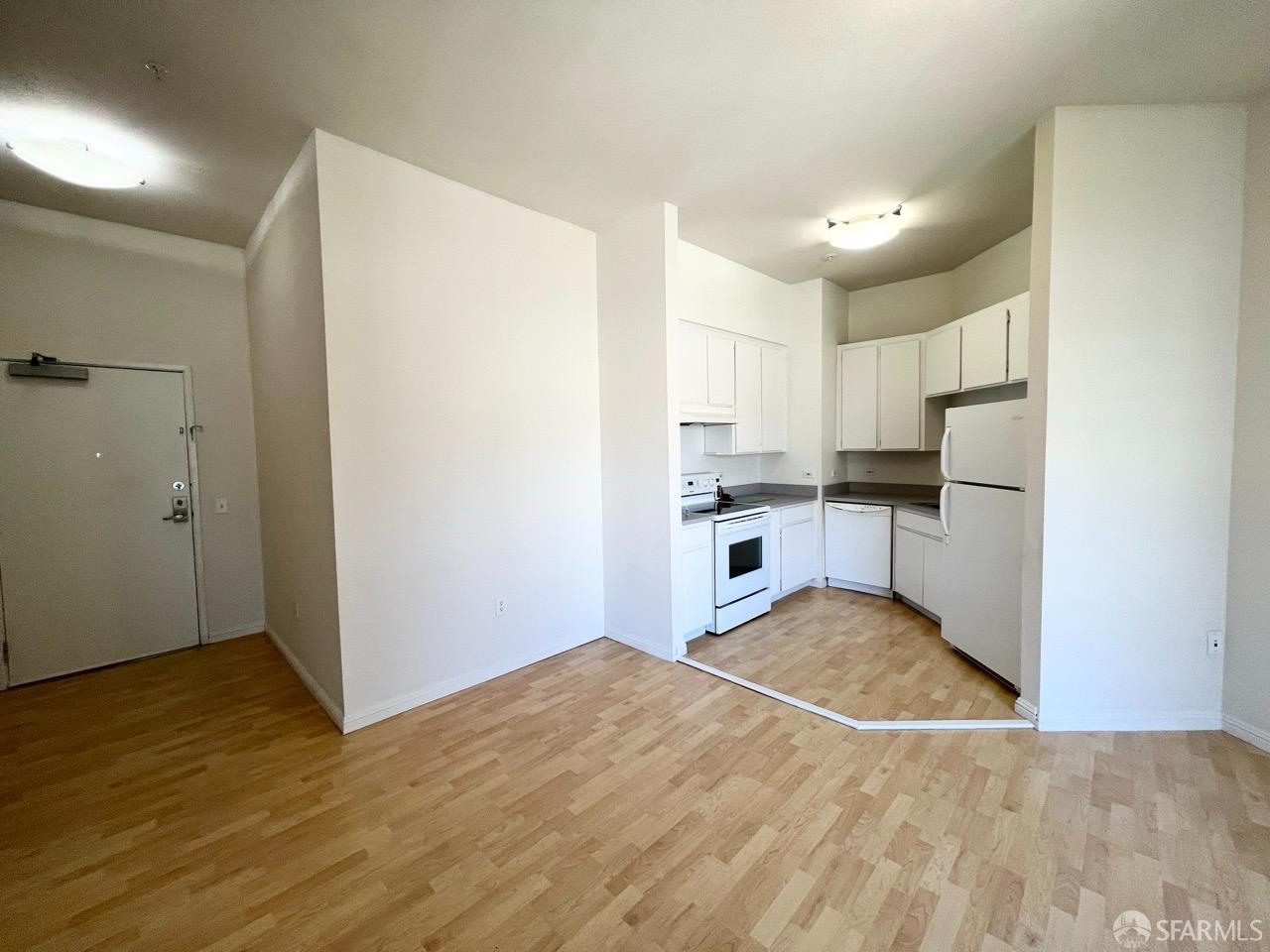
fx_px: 477
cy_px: 476
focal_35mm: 13
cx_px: 635
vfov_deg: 89.9
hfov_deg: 106.2
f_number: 1.8
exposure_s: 1/120
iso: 100
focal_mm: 1.57
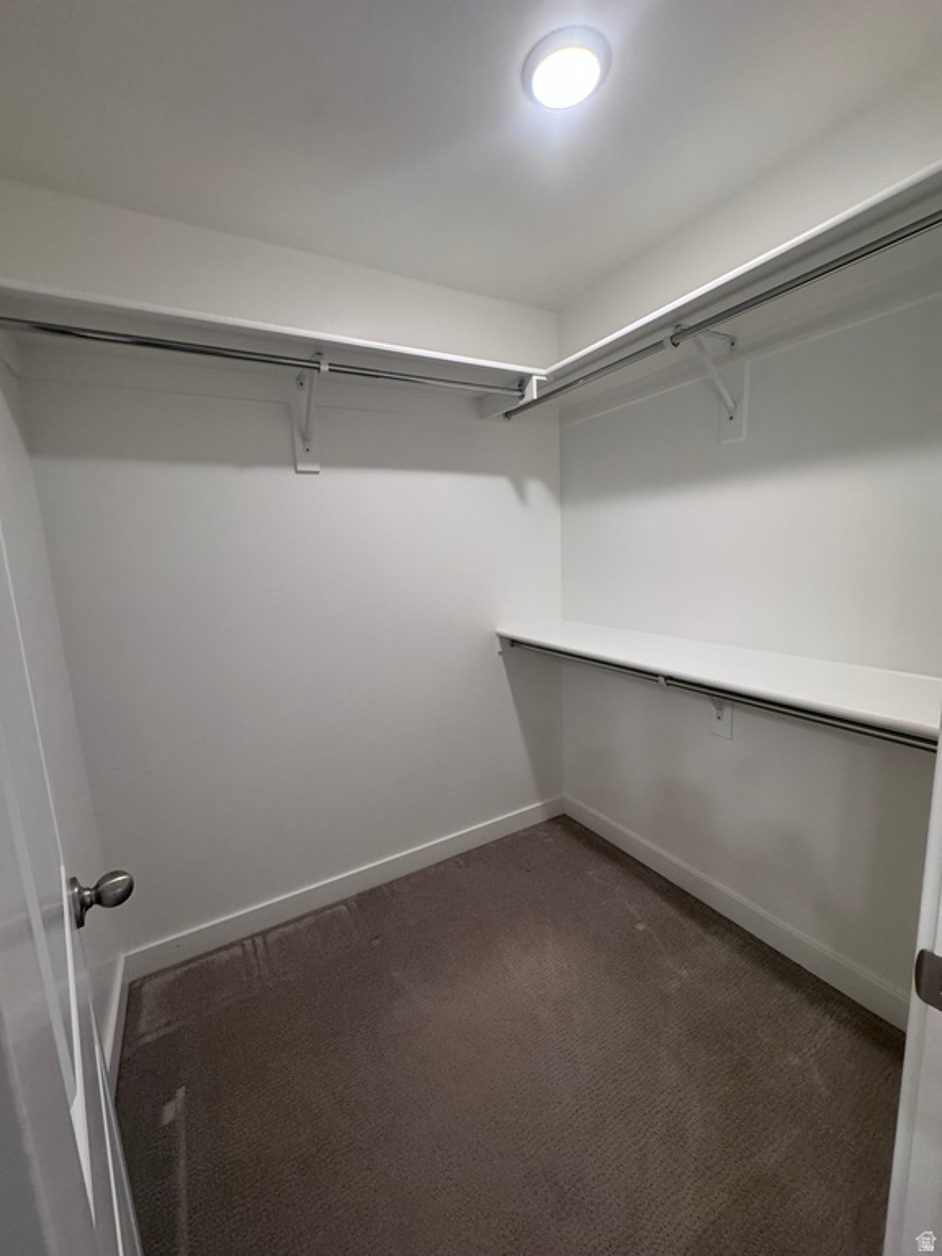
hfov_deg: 85.7
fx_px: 508
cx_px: 471
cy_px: 628
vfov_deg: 102.1
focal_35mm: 14
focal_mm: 2.22
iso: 320
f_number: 2.2
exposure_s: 1/120
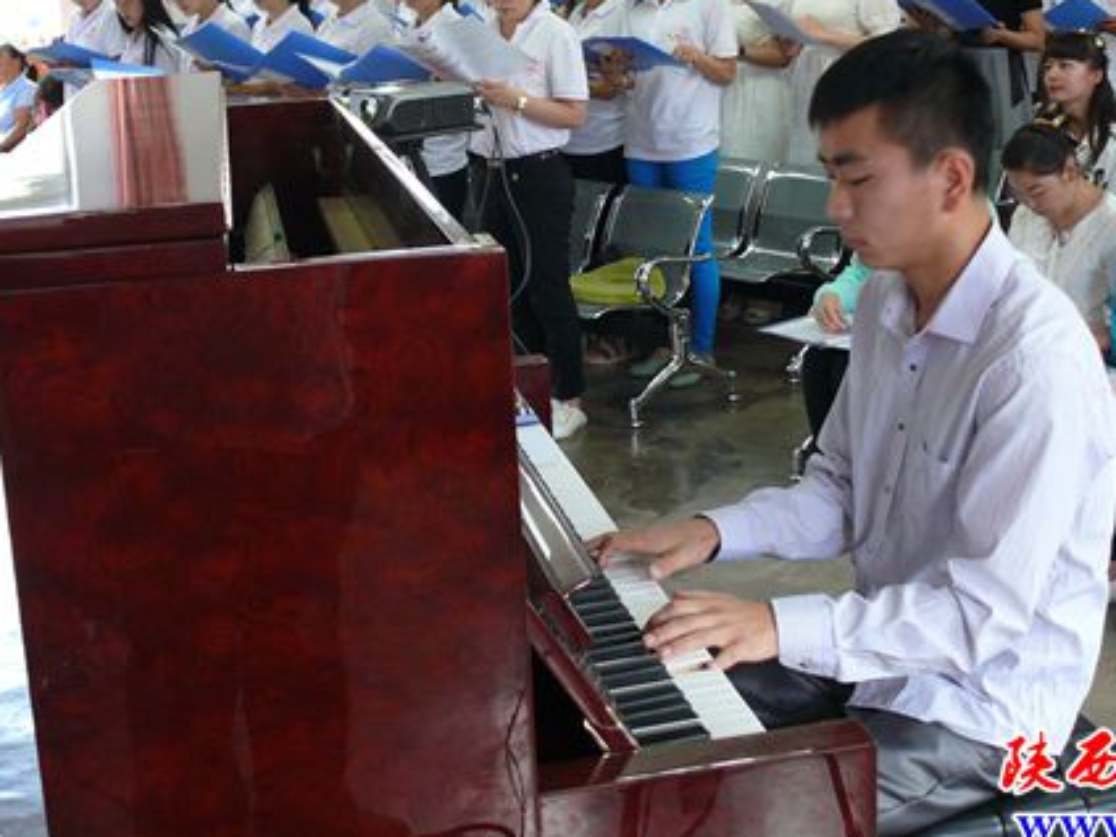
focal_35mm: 51
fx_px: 1644
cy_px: 268
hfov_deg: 37.4
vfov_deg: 28.3
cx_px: 642
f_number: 2.8
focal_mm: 7.7
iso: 200
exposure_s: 1/25
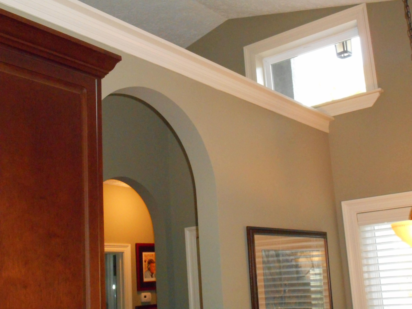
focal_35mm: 51
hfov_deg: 37.5
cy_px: 154
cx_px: 206
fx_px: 607
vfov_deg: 28.6
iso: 1000
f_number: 4.9
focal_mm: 9.1
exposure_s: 1/60
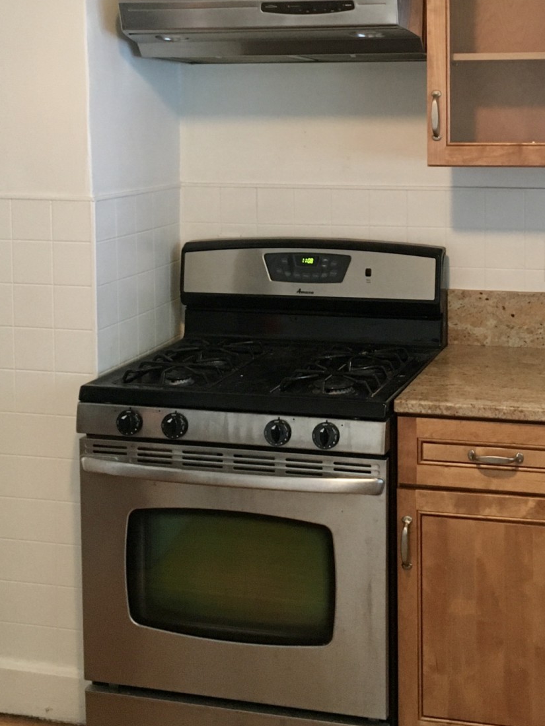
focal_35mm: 54
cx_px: 396
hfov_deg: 26.7
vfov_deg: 35.0
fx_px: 1134
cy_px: 207
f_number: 2.2
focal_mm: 4.15
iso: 200
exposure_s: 1/17
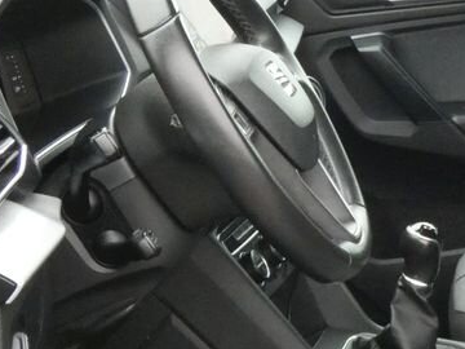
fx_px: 1451
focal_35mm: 108
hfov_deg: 17.5
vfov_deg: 13.7
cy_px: 207
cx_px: 540
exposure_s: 1/80
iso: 1000
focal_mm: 6.8
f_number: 5.6
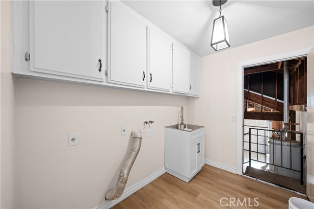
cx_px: 157
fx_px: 113
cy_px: 104
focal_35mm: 13
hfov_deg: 108.3
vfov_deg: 85.5
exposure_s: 1/25
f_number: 5
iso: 800
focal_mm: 13
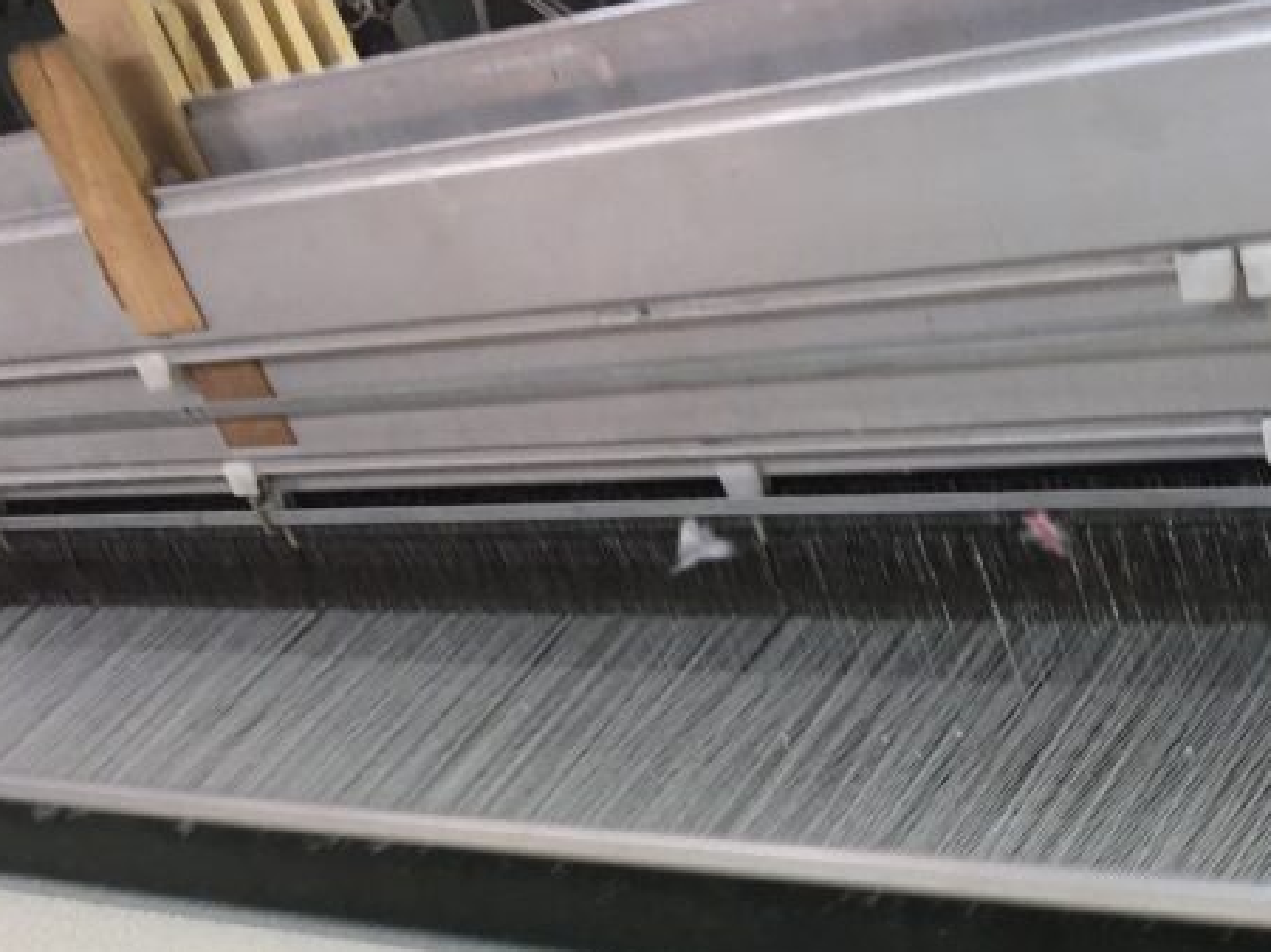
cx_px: 935
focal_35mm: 66
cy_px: 1014
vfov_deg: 21.2
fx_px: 2422
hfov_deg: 29.0
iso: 50
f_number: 2.2
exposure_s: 1/33
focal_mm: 4.15
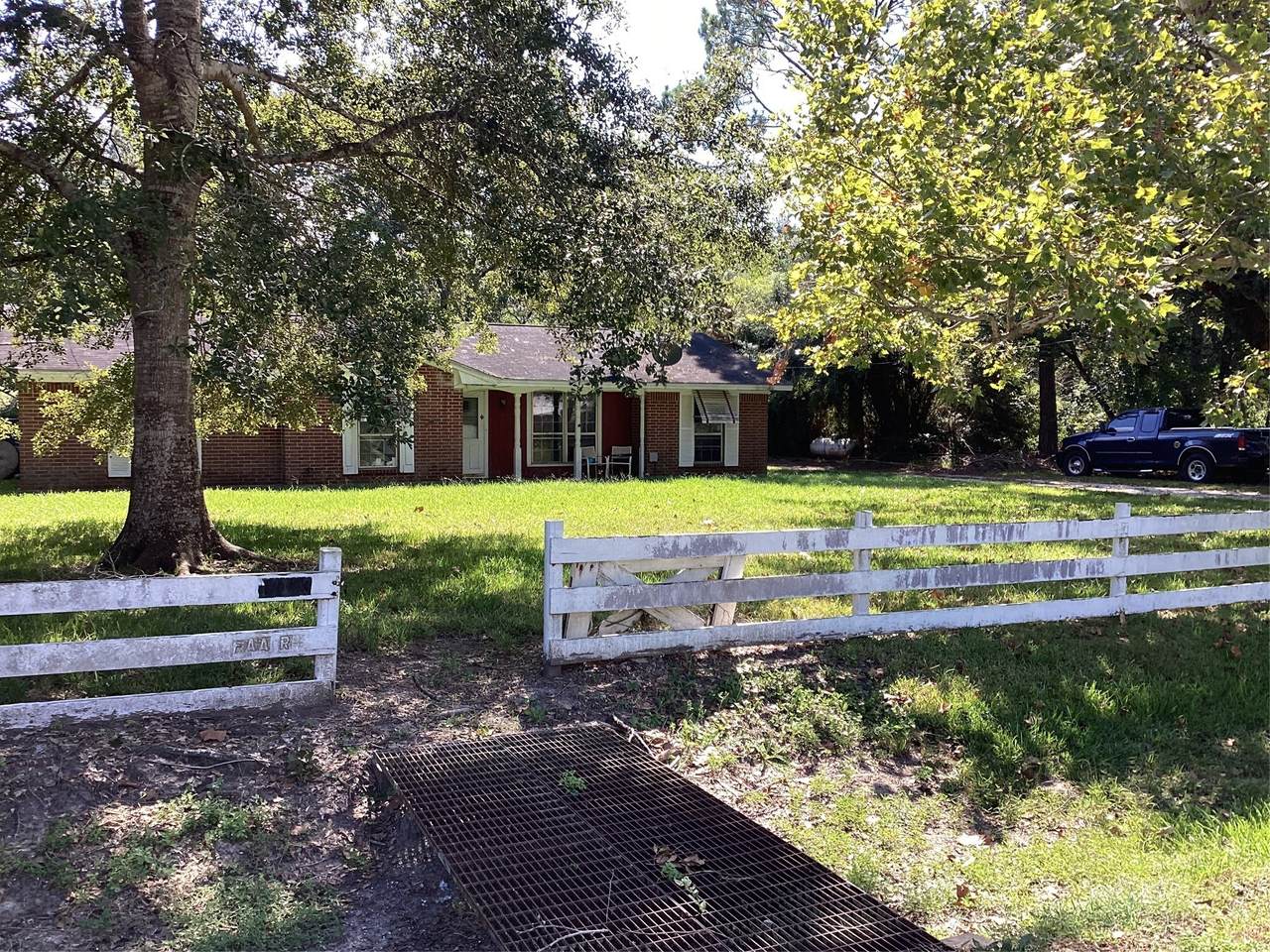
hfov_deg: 58.4
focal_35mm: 31
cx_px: 635
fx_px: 1137
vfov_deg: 45.4
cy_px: 476
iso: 25
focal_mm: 3.3
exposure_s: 1/240
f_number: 2.4
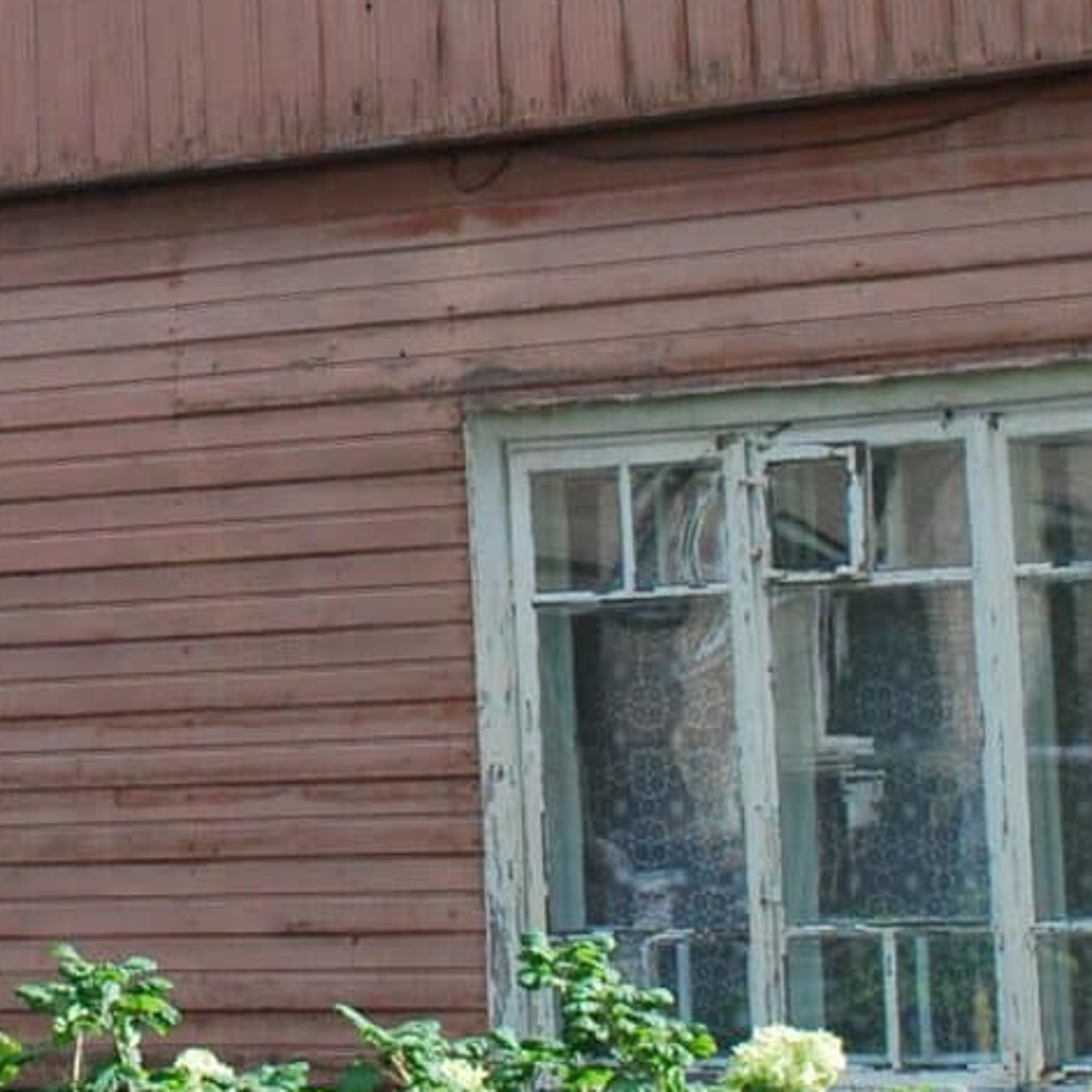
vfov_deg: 13.9
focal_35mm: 125
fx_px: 4461
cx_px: -90
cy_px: 155
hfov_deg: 13.7
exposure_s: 1/160
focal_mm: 18
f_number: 6.3
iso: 200
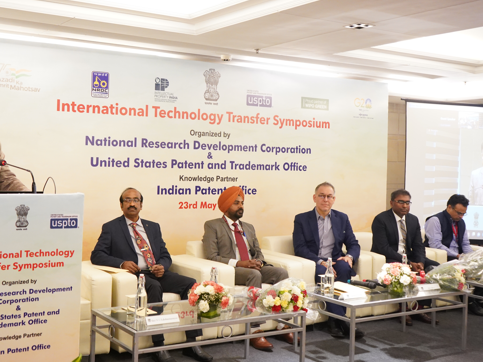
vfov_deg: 32.2
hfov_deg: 41.9
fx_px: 628
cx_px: 192
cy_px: 160
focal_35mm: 45
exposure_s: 1/80
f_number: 5
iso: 5000
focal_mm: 32
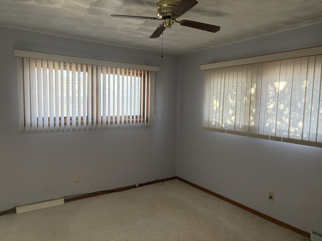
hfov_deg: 67.3
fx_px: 242
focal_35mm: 26
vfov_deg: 53.1
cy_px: 120
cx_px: 161
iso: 200
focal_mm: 5.96
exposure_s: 1/120
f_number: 1.6
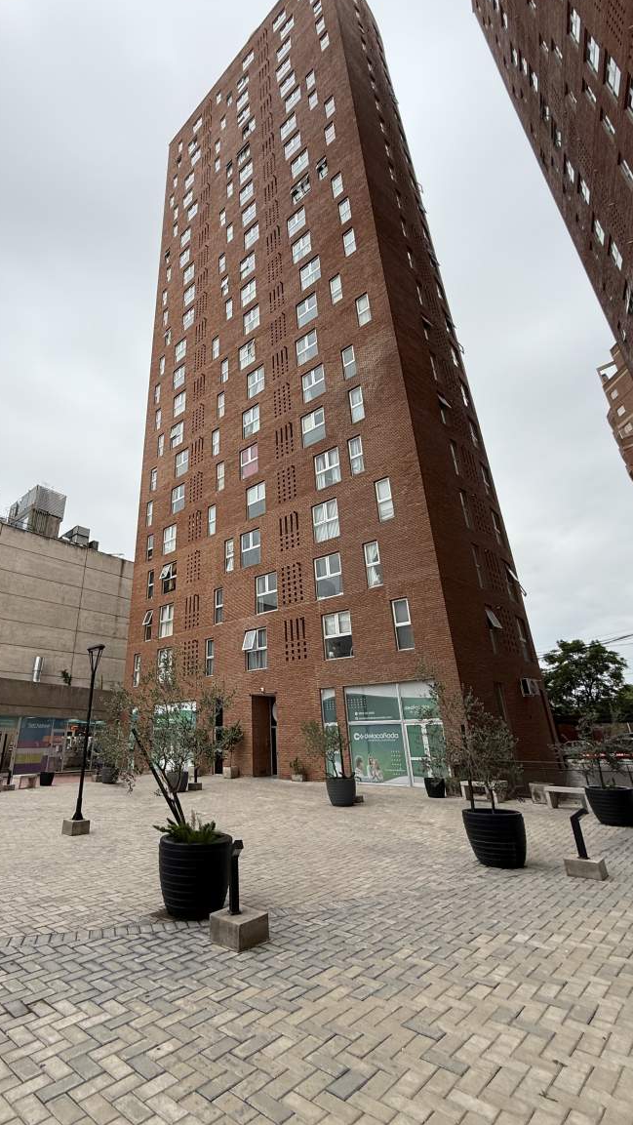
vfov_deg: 99.3
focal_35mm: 16
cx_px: 233
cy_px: 545
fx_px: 477
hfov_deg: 66.0
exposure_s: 1/155
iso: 64
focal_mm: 2.22
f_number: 2.2
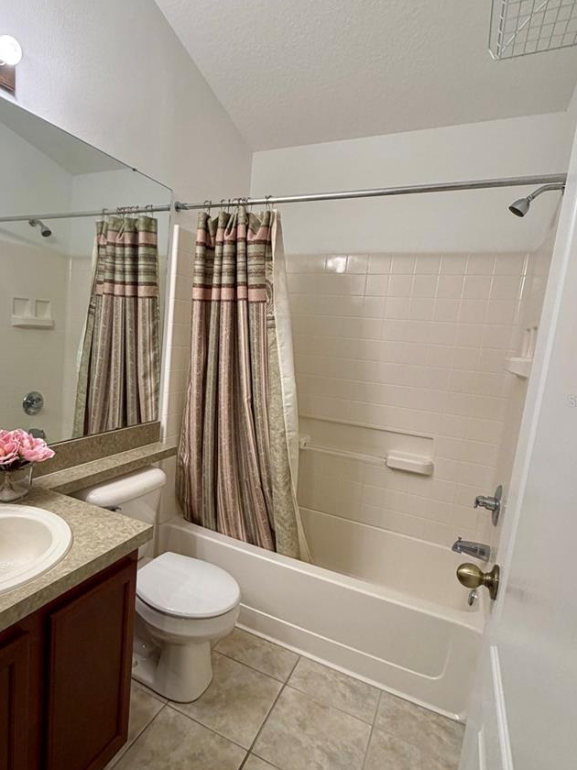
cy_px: 401
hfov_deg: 65.1
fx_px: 444
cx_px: 221
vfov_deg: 81.7
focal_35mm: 20
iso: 200
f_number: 2.2
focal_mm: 2.22
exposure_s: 1/60
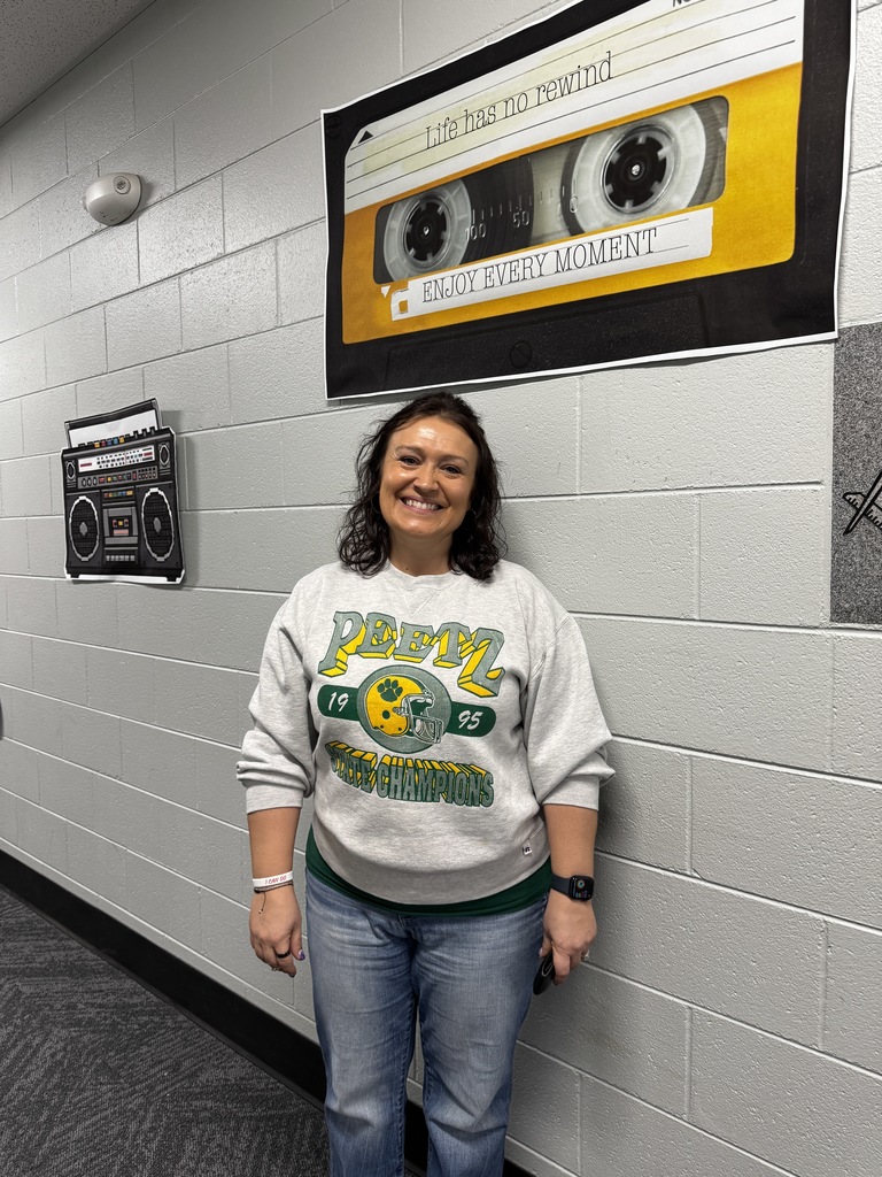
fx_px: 815
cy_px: 588
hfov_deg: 56.8
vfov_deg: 71.6
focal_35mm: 24
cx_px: 441
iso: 200
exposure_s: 1/120
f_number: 1.78
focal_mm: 6.76
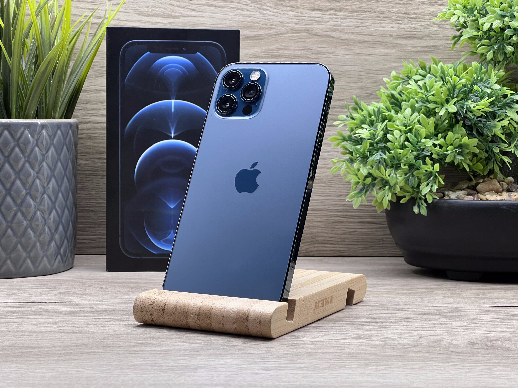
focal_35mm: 77
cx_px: 259
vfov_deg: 19.1
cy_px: 194
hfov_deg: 25.3
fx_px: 1152
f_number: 2.8
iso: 125
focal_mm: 9
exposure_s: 1/100
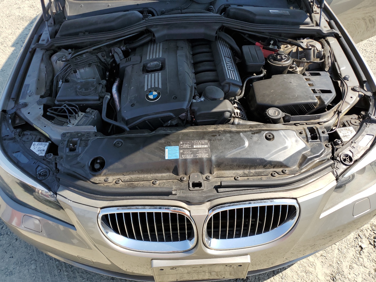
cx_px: 188
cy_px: 141
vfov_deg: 53.1
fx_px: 282
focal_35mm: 26
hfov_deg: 67.3
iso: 50
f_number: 1.5
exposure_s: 1/1667
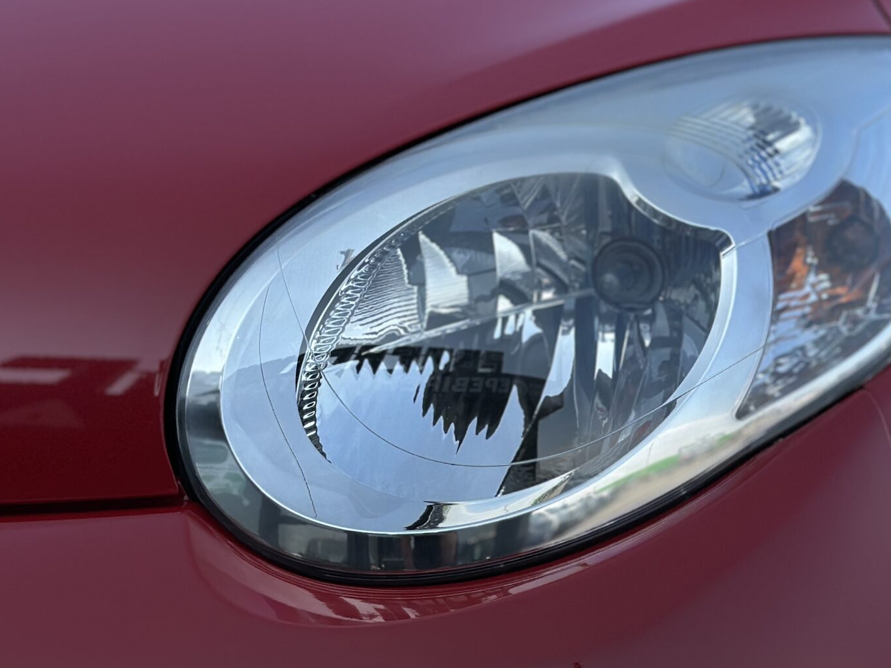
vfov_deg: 16.4
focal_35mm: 90
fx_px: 2317
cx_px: 653
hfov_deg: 21.6
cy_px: 433
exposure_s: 1/3731
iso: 80
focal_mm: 6.86
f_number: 1.78
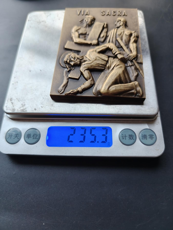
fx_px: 153
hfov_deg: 58.9
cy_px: 115
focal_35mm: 23
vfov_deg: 73.9
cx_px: 86
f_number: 1.6
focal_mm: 6.06
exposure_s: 1/100
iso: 320
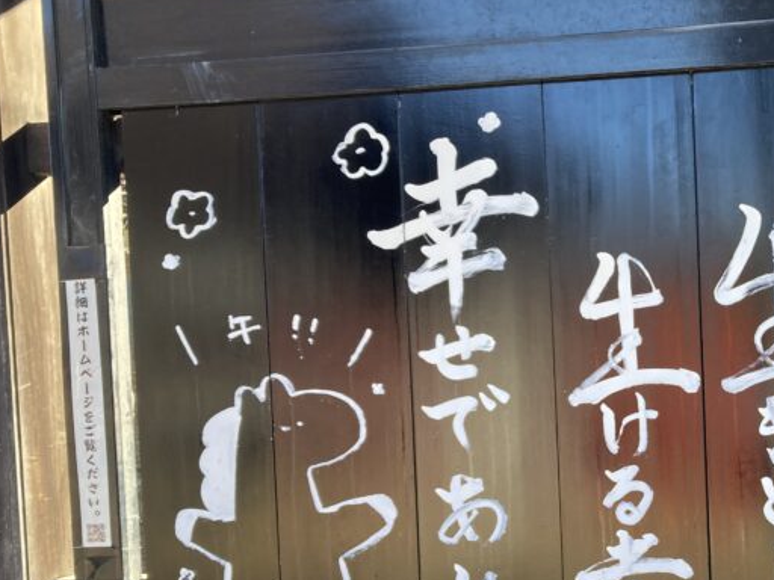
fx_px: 1252
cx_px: 754
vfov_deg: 25.7
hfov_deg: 32.0
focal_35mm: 56
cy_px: 444
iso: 25
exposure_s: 1/121
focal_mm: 3.99
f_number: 1.8
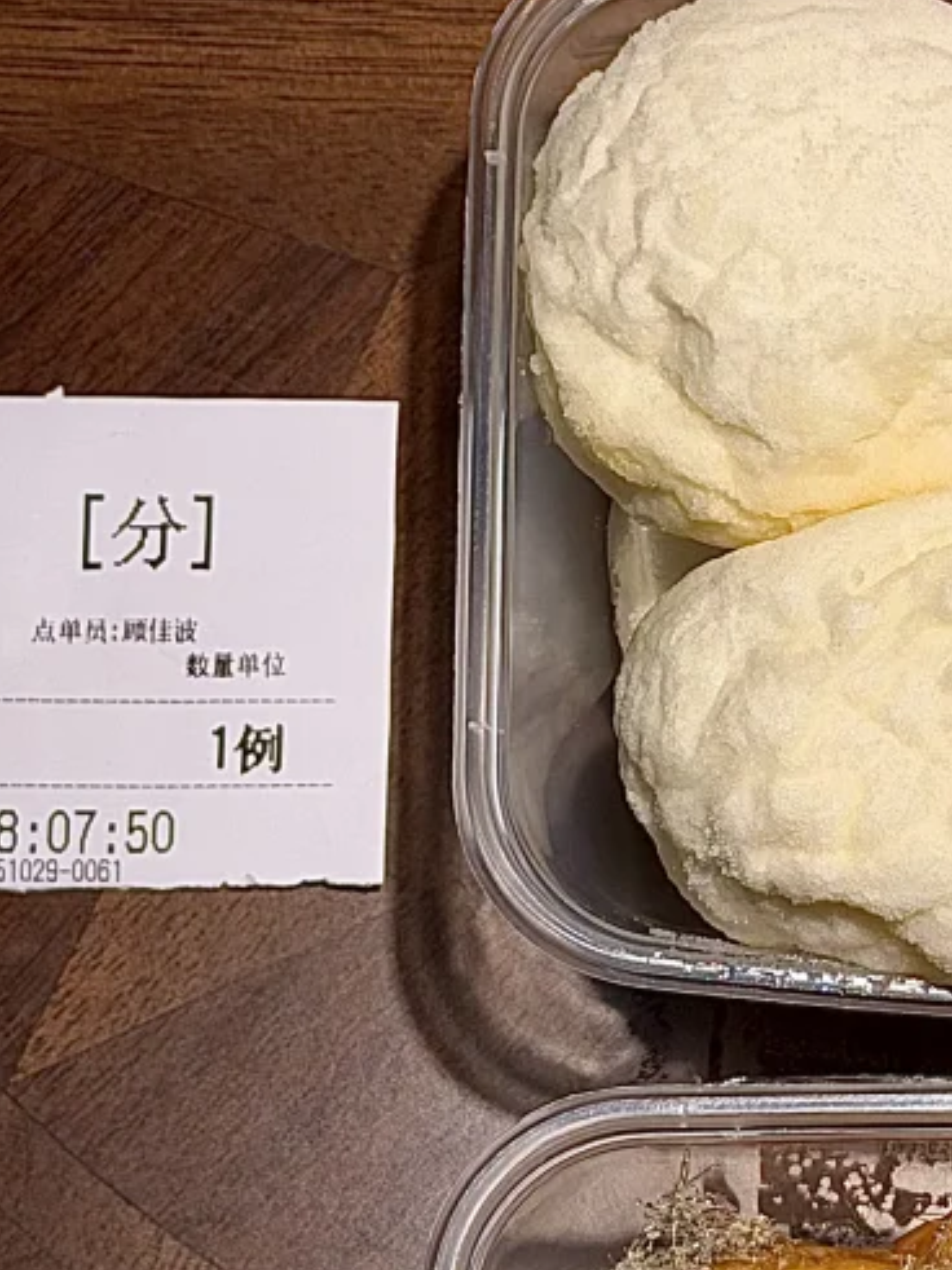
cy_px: 521
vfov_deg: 14.0
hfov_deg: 10.5
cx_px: 859
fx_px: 5173
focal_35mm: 141
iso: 50
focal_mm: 6.76
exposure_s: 1/155
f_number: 1.78
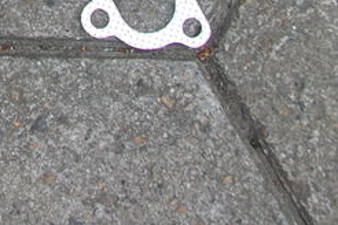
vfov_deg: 7.4
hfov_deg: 11.5
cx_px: -166
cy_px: -360
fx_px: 1615
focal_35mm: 172
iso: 100
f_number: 6.3
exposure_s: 1/160
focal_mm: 22
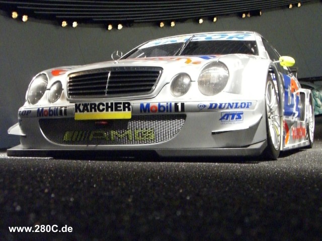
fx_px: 512
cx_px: 161
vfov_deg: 26.6
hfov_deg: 34.9
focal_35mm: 55
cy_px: 120
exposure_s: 1/30
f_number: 3.3
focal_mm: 9
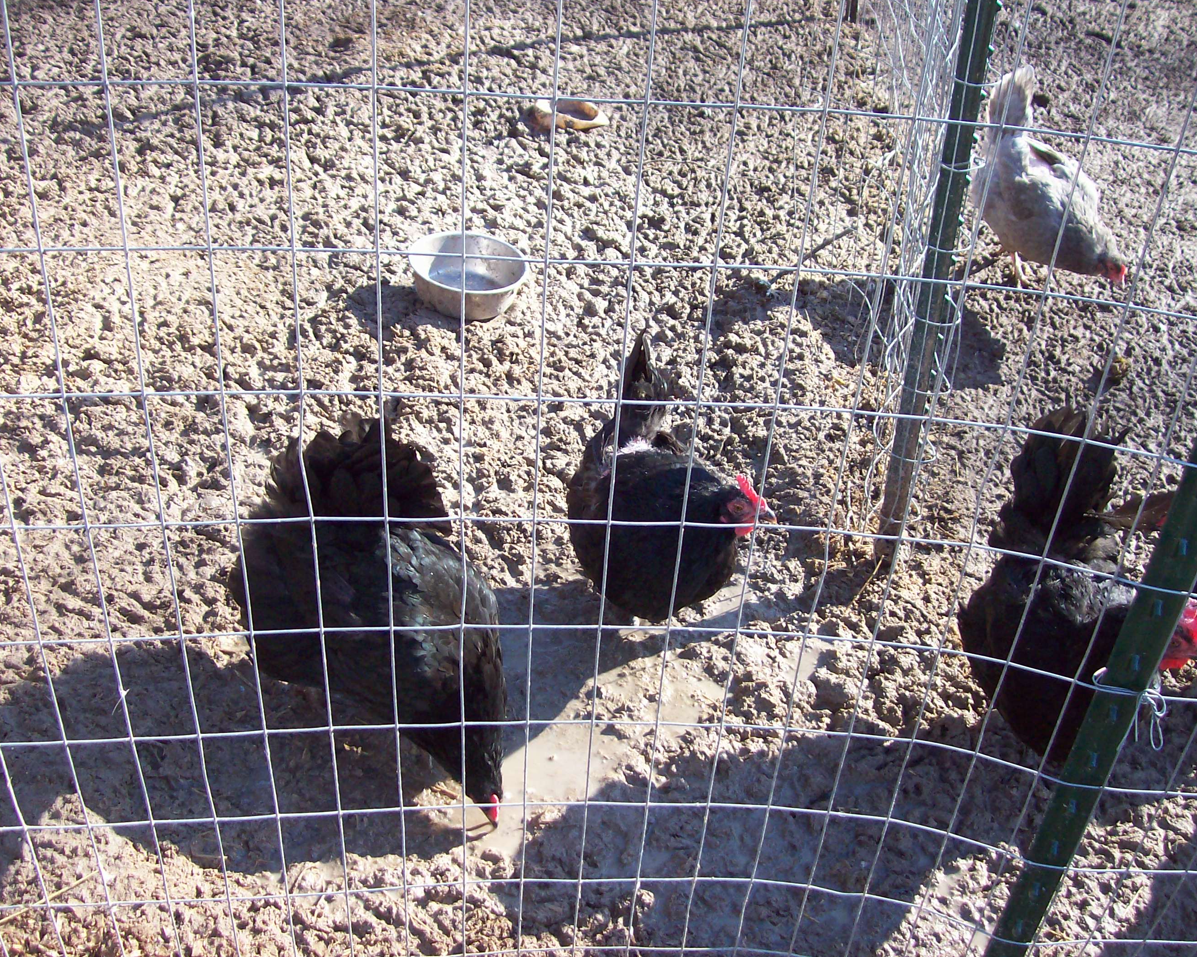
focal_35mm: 38
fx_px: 1346
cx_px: 562
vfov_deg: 39.2
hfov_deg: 47.9
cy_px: 474
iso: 80
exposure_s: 1/257
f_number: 2.7
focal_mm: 6
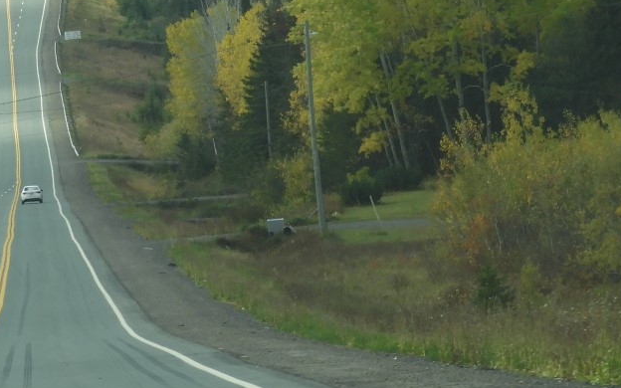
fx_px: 6211
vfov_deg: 3.6
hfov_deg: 5.7
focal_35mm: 367
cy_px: -17
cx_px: 154
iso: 100
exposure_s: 1/200
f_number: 5.2
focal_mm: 26.9
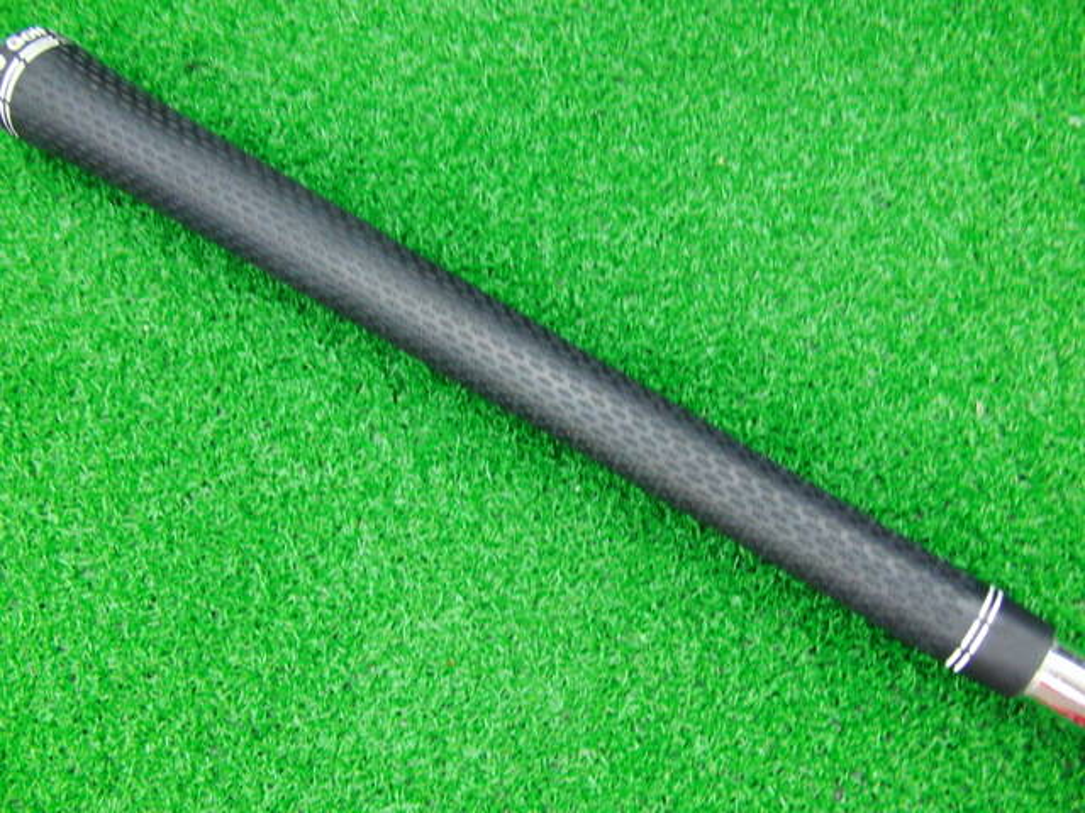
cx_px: 542
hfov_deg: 50.1
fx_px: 1160
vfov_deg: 38.7
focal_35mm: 37
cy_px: 406
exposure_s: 1/15
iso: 400
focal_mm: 6.42
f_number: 3.6
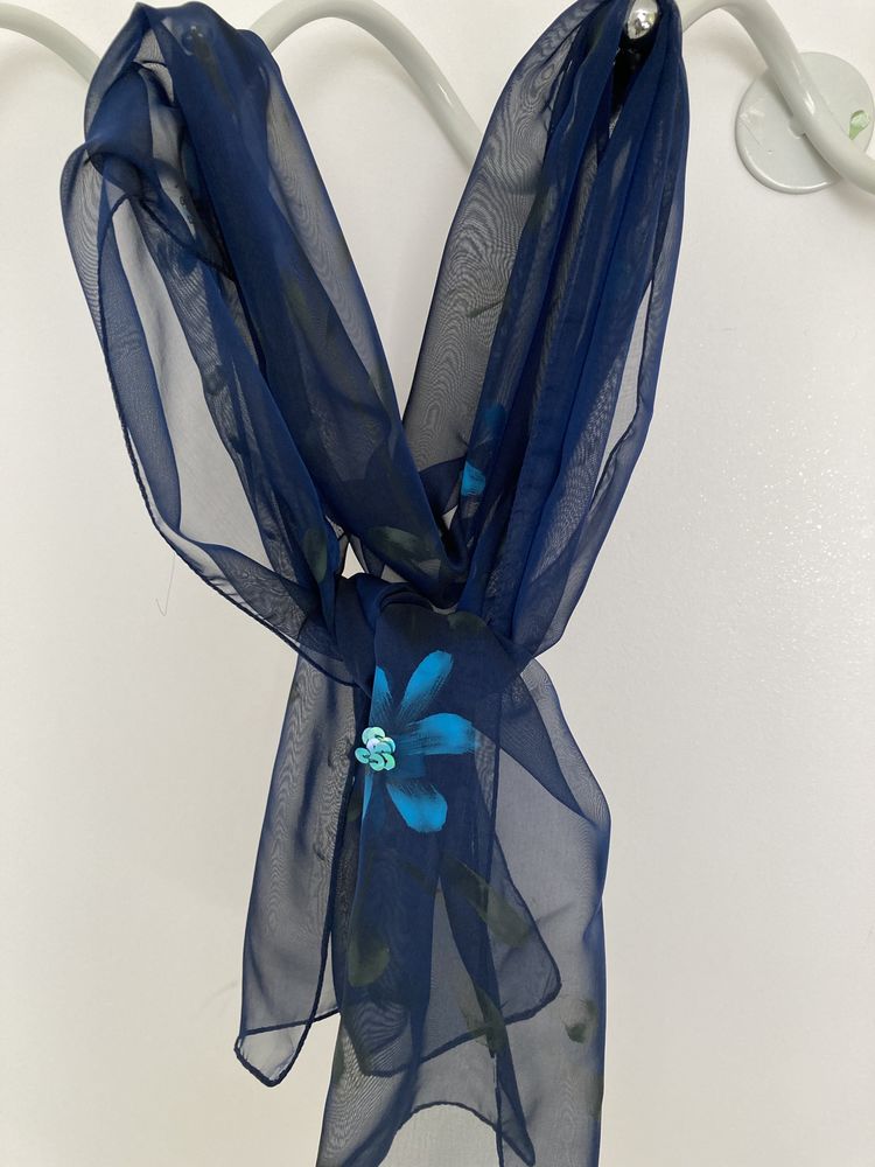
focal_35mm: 28
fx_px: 944
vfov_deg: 63.4
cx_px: 438
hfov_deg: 49.7
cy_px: 584
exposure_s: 1/60
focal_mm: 3.99
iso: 100
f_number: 1.8
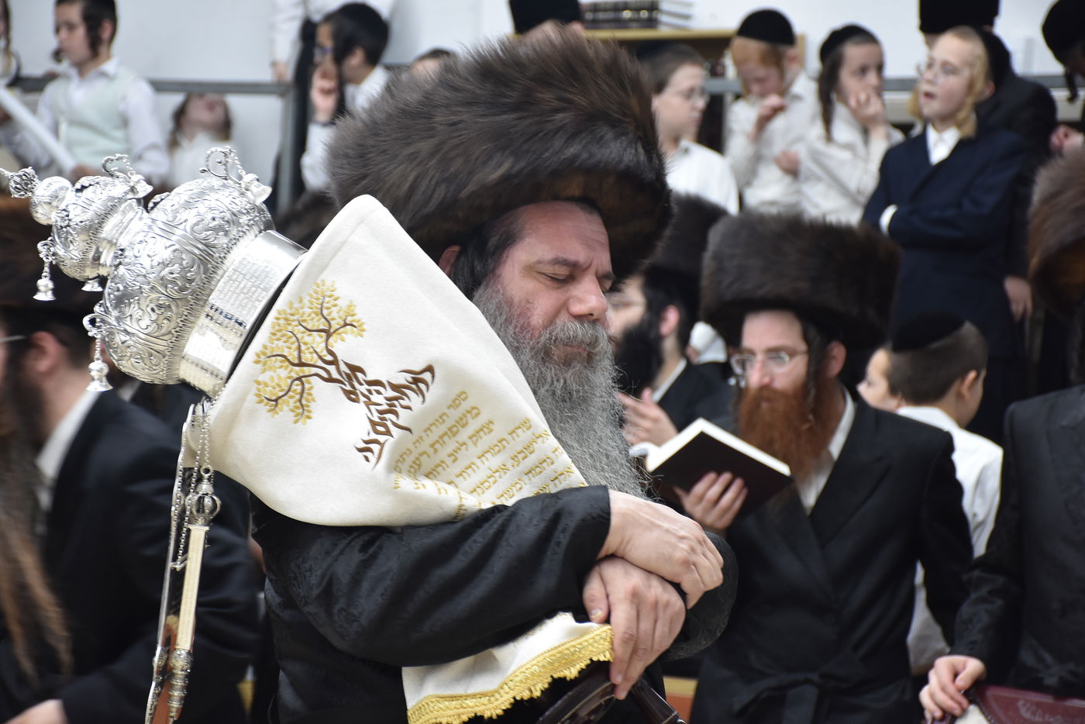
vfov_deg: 11.4
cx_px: 542
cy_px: 362
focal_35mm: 120
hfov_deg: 17.1
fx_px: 3617
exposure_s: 1/60
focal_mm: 80
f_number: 5.6
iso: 800
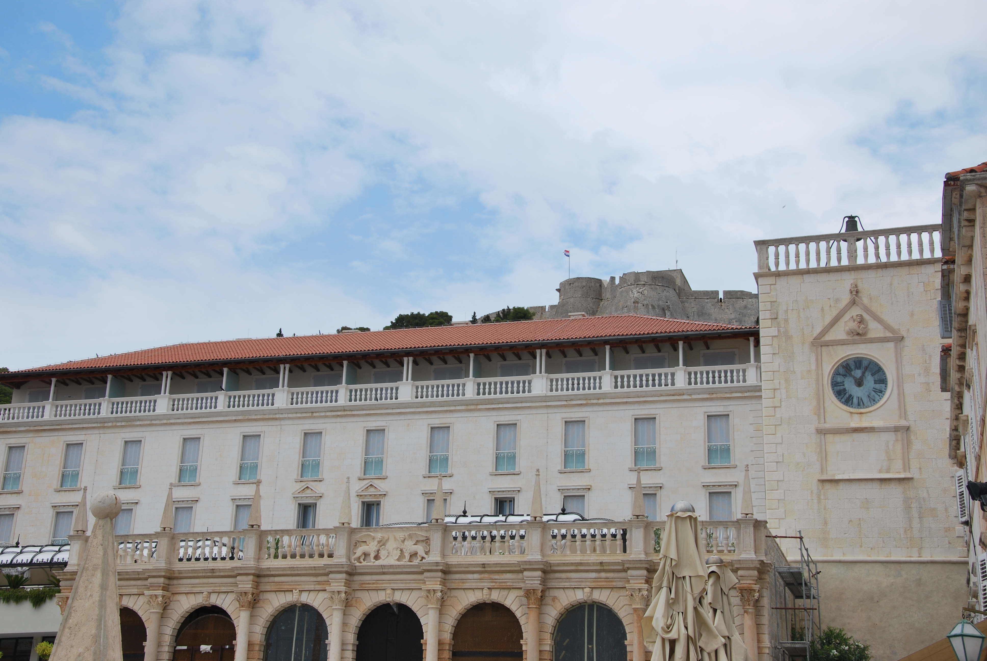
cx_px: 494
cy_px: 330
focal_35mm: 51
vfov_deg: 26.6
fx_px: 1400
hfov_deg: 38.8
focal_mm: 34
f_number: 9
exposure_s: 1/320
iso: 100
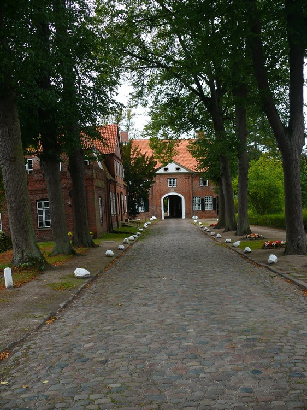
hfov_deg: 40.7
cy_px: 205
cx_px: 154
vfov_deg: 52.6
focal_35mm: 35
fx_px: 414
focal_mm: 7.4
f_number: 2.8
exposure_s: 1/100
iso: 100
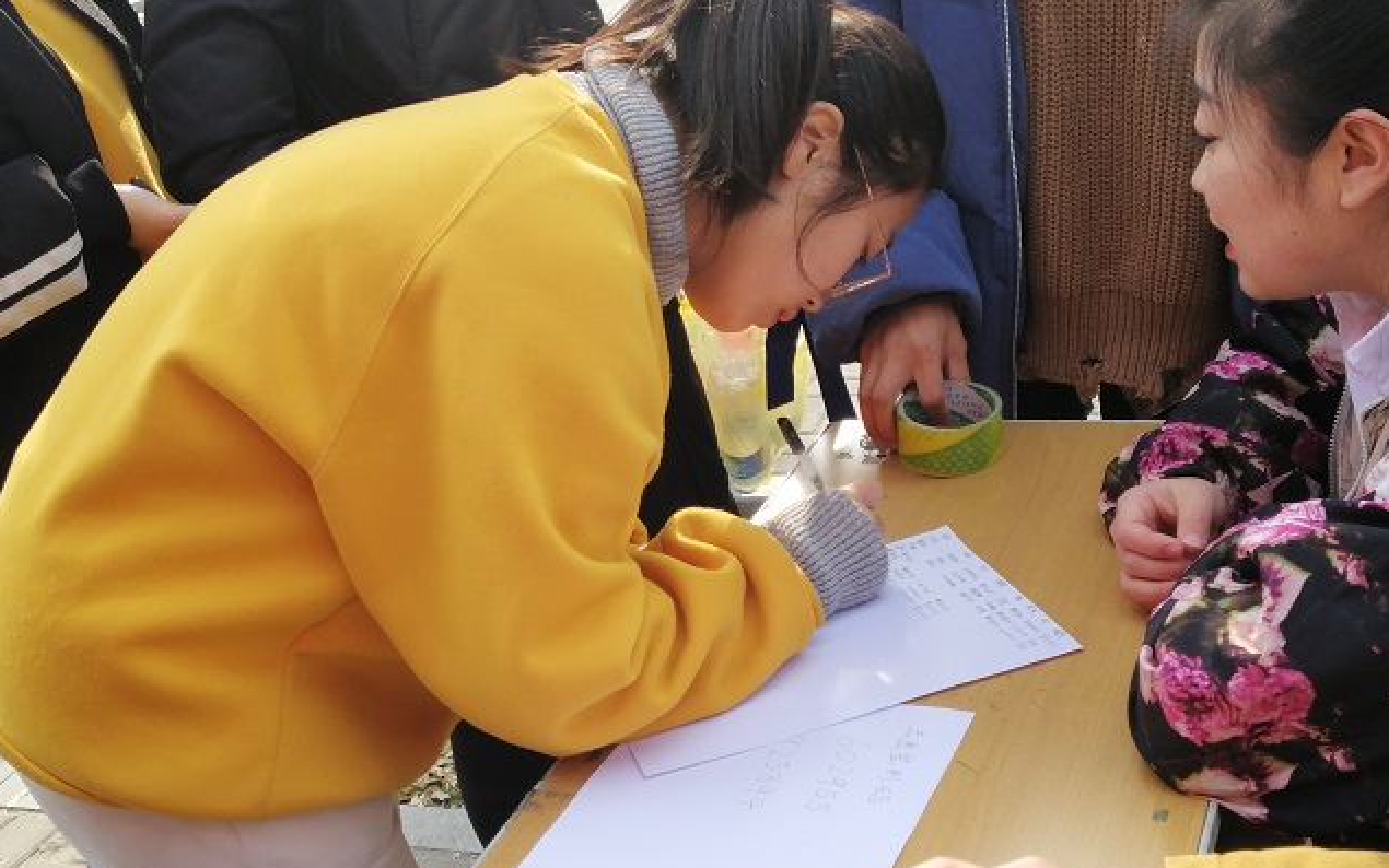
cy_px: 411
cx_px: 696
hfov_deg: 42.6
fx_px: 1779
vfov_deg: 27.4
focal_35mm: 47
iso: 50
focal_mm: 3.81
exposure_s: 1/219
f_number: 2.2
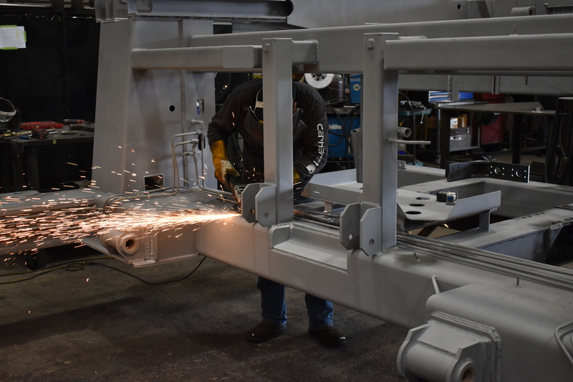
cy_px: 191
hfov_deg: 43.6
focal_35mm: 45
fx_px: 716
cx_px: 286
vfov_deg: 29.9
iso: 1000
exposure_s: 1/125
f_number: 4.2
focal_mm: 30
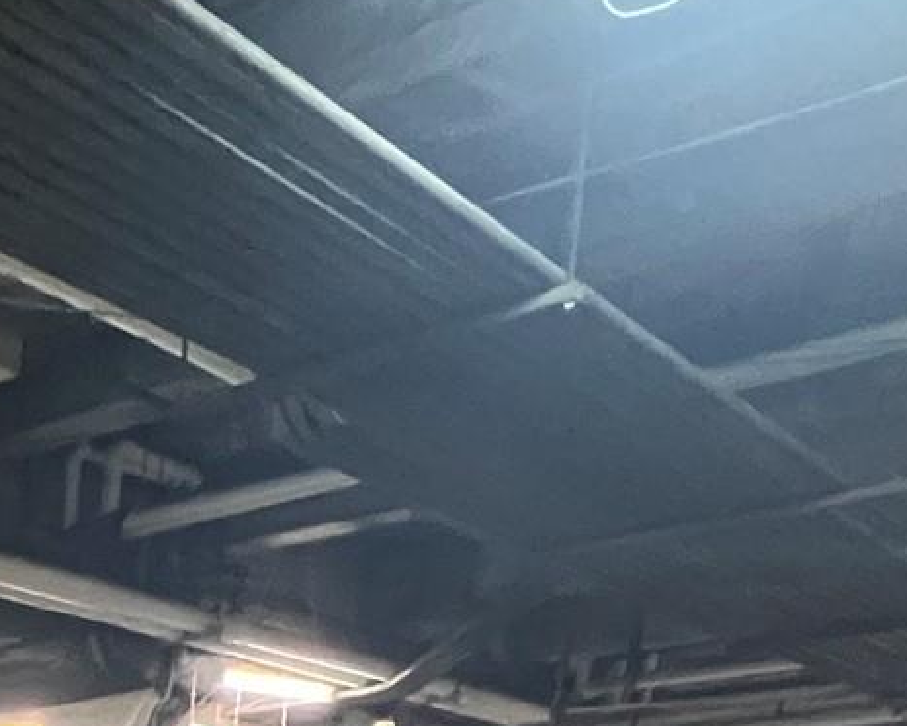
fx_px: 1503
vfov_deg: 19.7
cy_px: 1319
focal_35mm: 56
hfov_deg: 23.6
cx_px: -581
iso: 800
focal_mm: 1.57
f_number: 1.8
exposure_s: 1/40
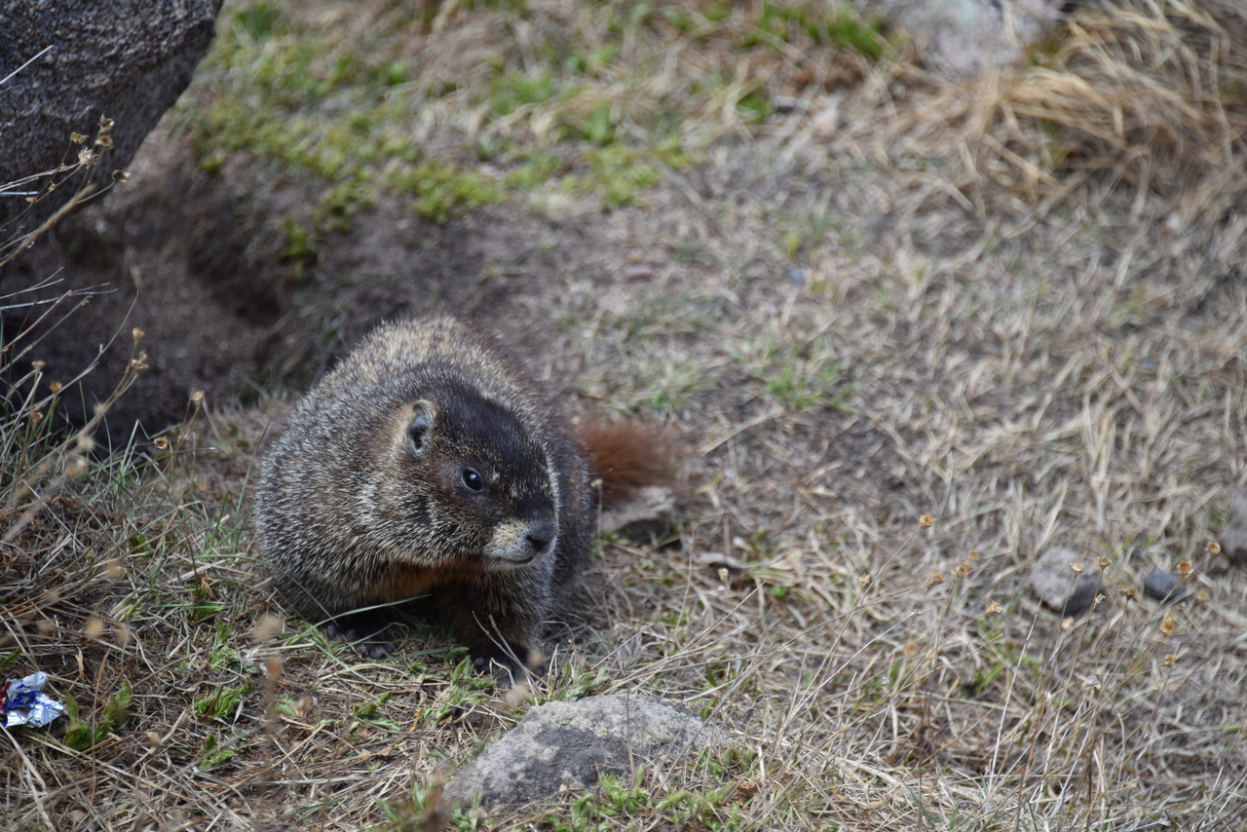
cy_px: 416
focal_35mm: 300
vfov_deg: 4.6
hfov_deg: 6.9
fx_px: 10393
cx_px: 624
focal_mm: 300
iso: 450
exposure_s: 1/640
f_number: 5.6
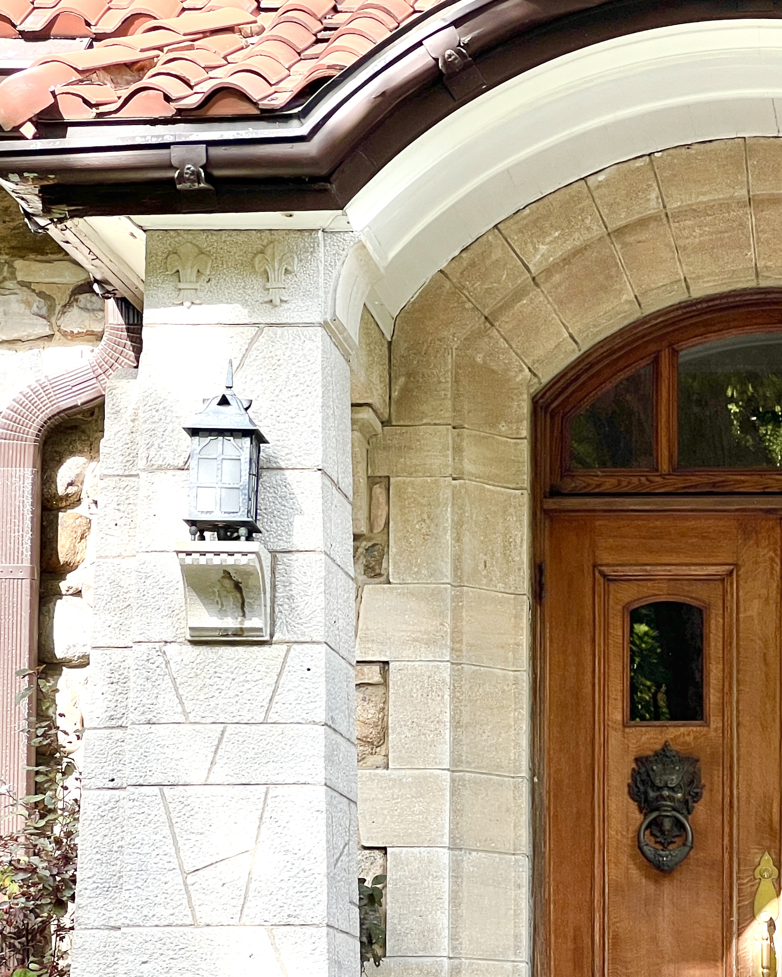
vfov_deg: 14.7
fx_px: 3789
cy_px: 602
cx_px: 783
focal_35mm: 131
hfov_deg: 11.7
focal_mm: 9
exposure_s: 1/99
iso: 32
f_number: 2.8
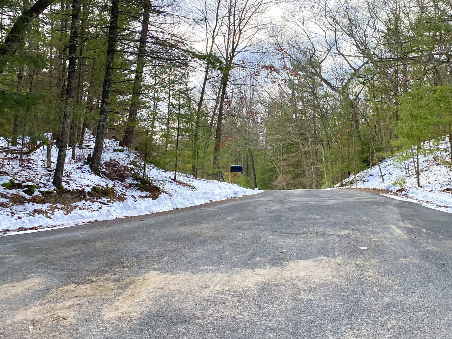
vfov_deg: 36.8
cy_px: 153
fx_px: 509
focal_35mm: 39
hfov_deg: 46.4
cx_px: 330
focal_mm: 4.25
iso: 32
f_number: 1.8
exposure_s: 1/715
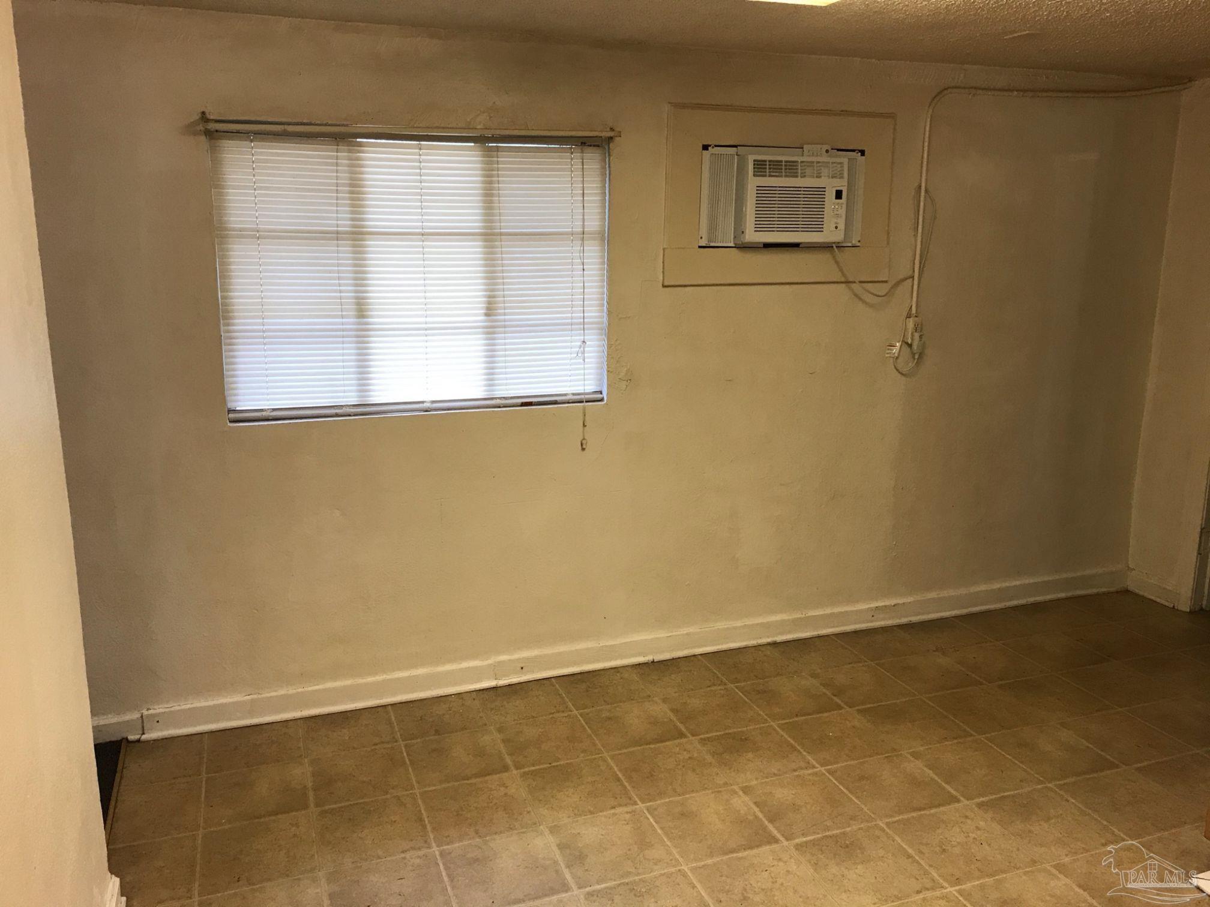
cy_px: 454
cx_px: 605
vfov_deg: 49.7
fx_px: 979
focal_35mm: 28
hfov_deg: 63.4
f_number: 1.8
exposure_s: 1/30
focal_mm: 3.99
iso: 25
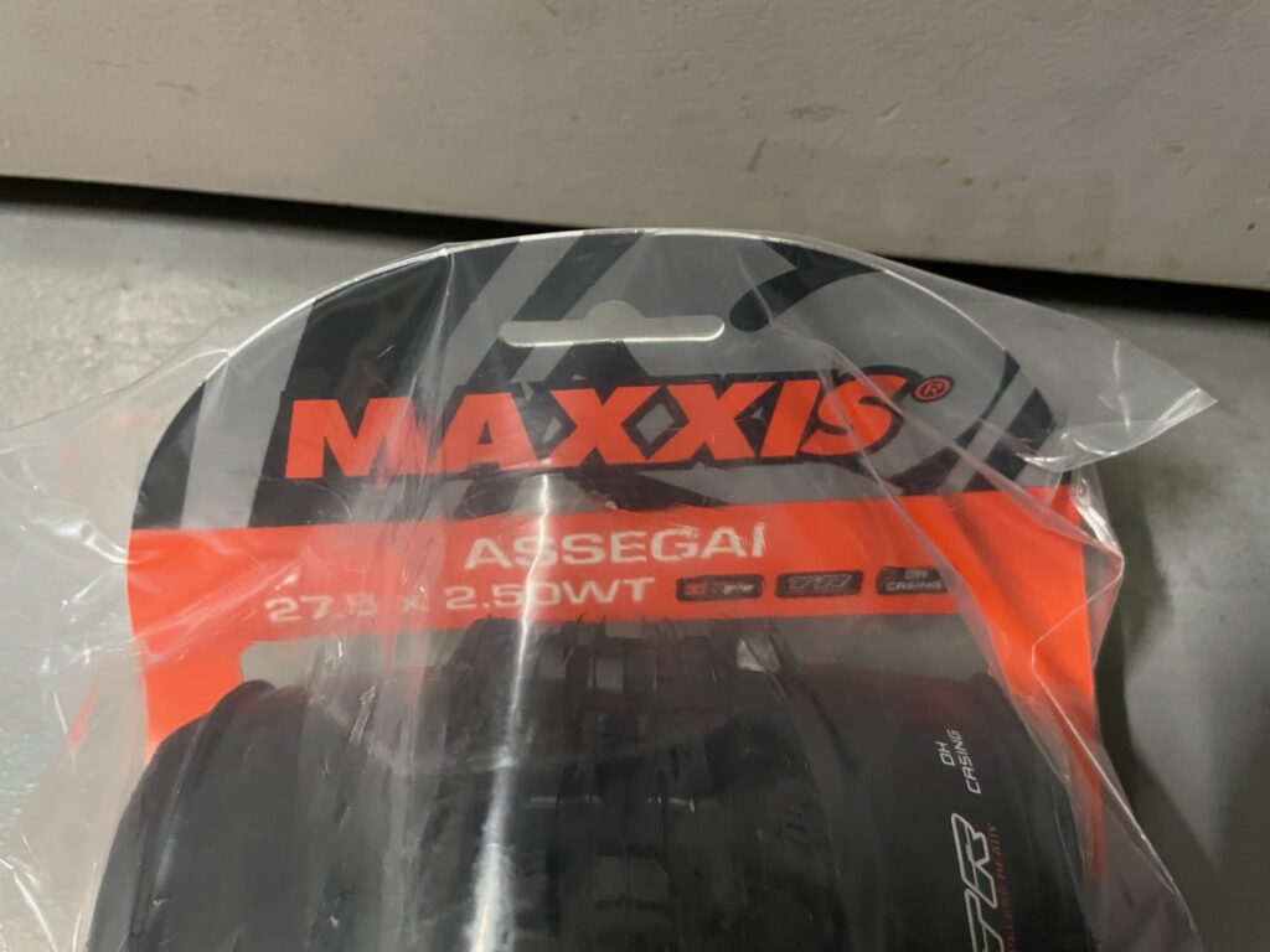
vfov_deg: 53.1
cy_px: 476
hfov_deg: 67.3
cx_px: 635
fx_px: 954
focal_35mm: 26
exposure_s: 1/25
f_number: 1.6
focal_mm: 4.2
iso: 640
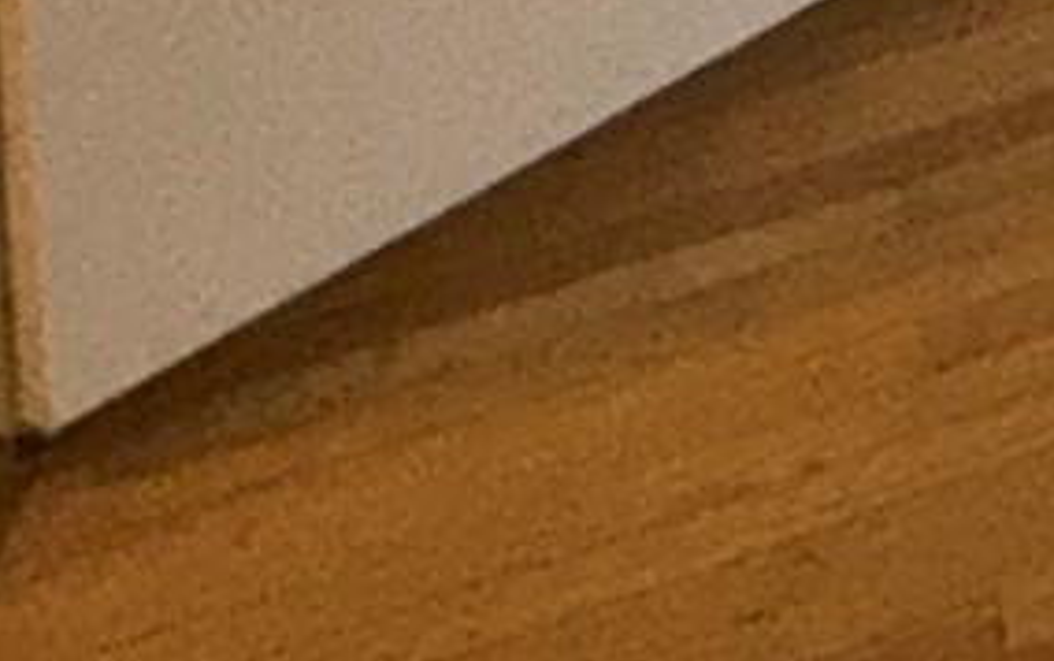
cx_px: 2724
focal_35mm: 107
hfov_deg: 13.0
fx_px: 3076
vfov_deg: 8.5
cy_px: -1712
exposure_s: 1/122
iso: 50
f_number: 2.2
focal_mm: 2.22
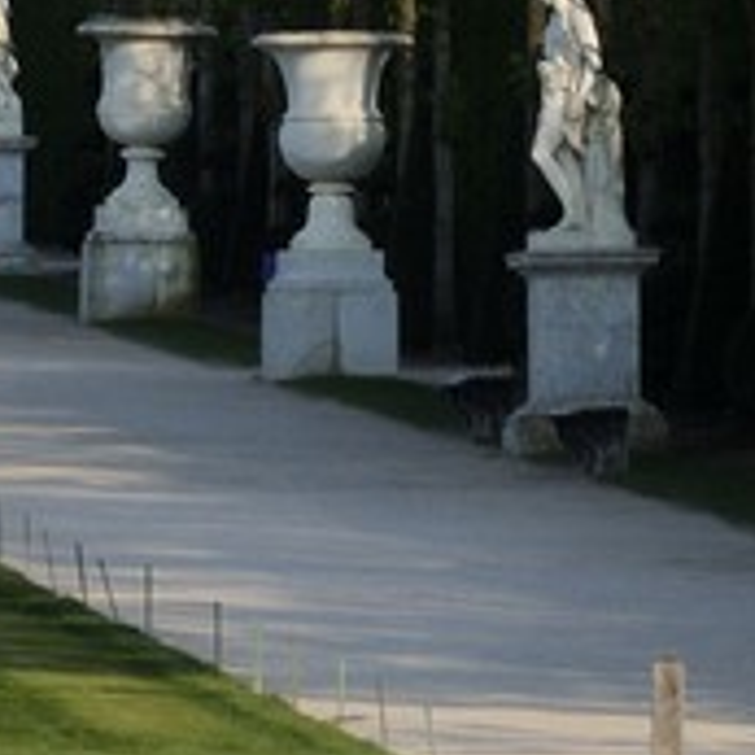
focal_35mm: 878
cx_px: -1872
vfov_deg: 2.0
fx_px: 21666
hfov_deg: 2.0
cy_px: 925
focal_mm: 112
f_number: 13
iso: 100
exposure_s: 1/60
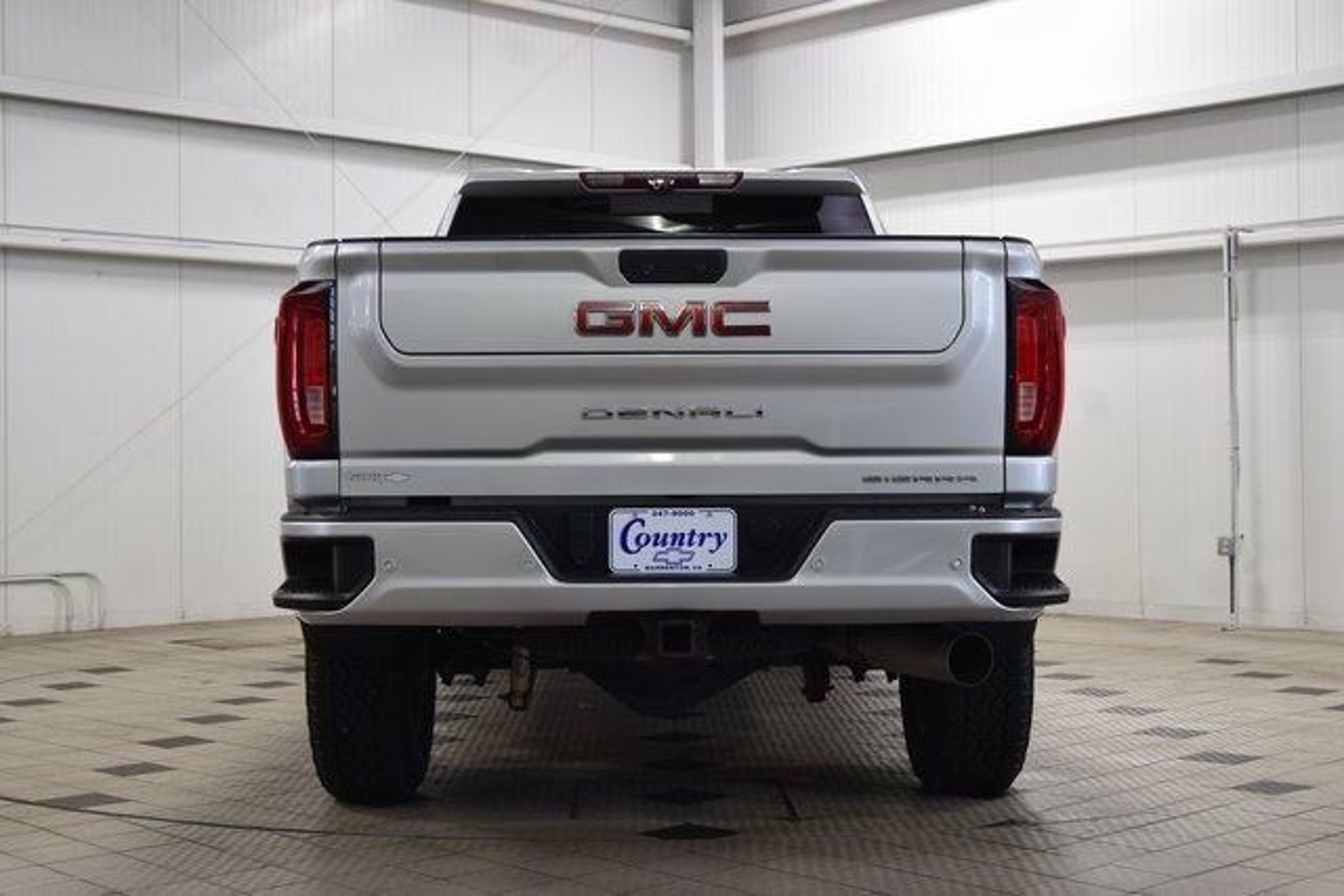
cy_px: 448
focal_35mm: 52
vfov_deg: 25.8
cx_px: 672
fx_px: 1960
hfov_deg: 37.8
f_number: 6.3
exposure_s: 1/20
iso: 400
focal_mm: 35
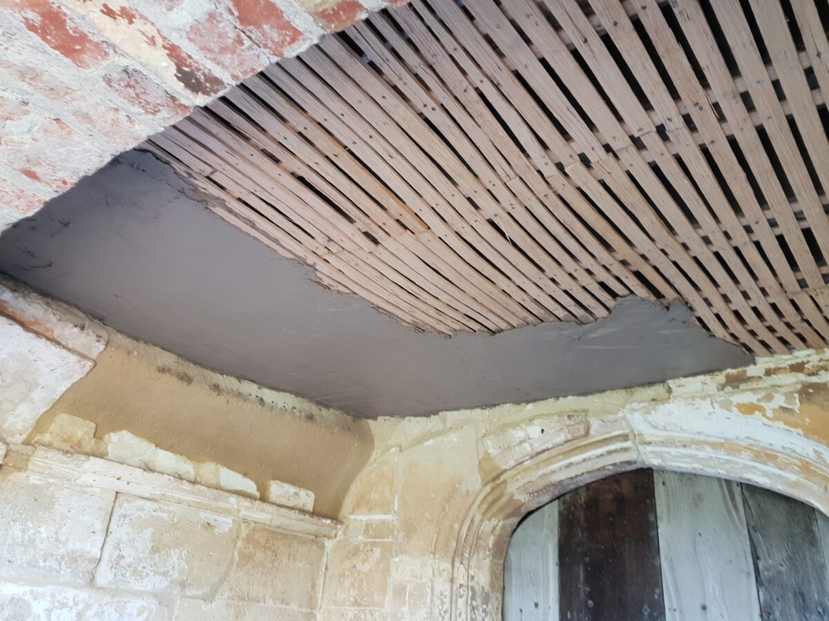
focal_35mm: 26
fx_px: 623
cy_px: 310
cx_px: 414
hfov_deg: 67.3
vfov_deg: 53.1
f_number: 2.4
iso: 160
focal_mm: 4.3
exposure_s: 1/50
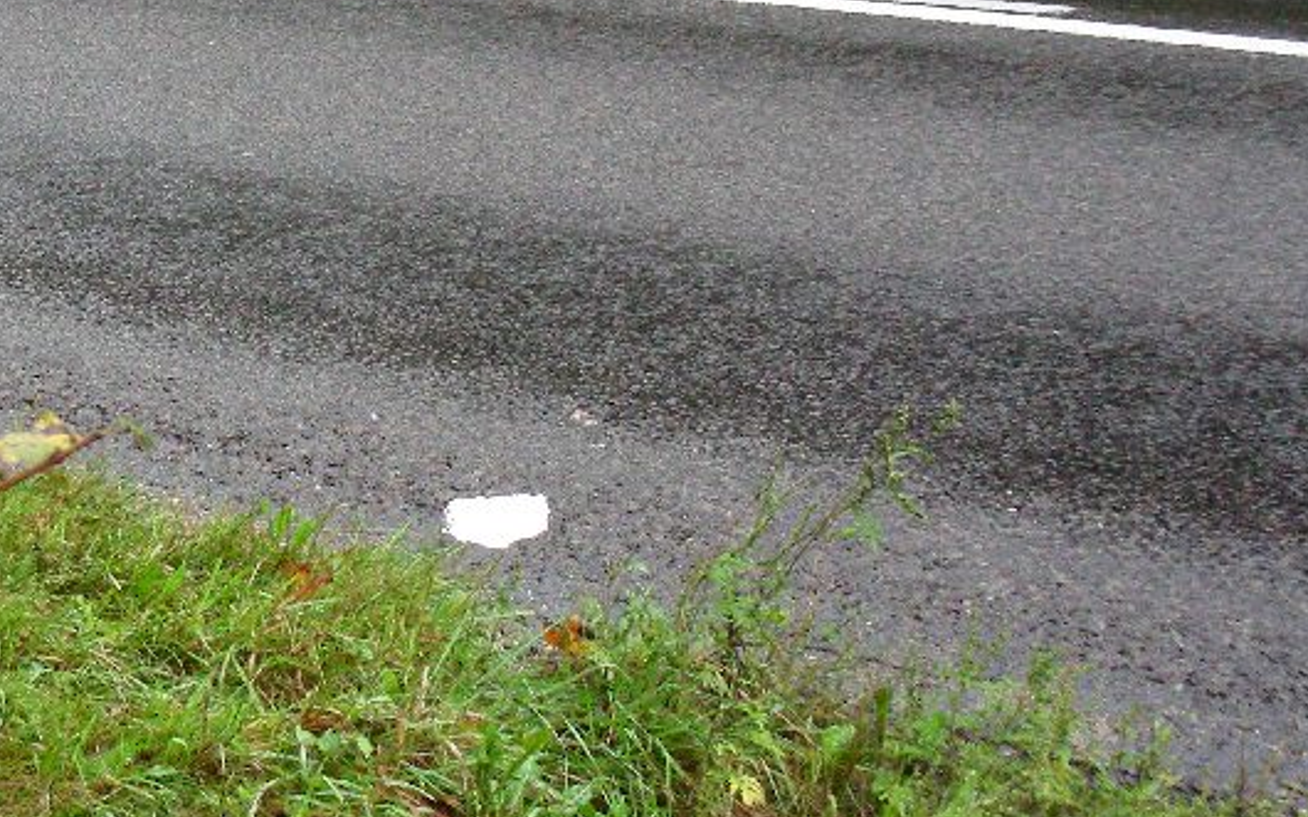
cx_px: 380
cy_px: 188
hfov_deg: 18.5
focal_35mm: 112
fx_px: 3992
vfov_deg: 11.6
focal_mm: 11.7
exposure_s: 1/395
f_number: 4
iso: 400
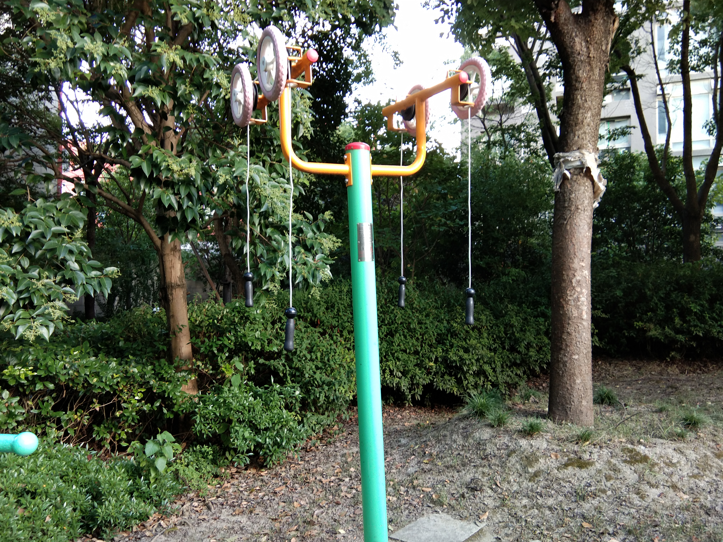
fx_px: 668
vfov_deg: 44.2
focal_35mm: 32
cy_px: 279
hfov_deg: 56.8
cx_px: 369
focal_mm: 3.69
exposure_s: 1/50
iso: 100
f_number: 2.2
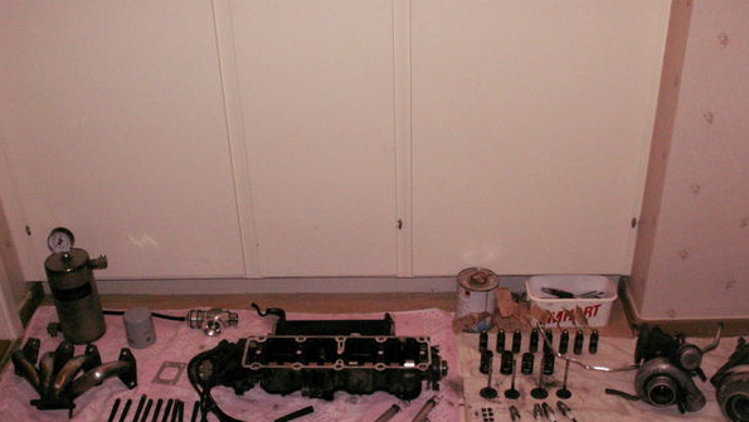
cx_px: 388
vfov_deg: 28.7
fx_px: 814
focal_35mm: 41
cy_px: 300
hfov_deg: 49.4
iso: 320
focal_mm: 5.86
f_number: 2.8
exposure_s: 1/40
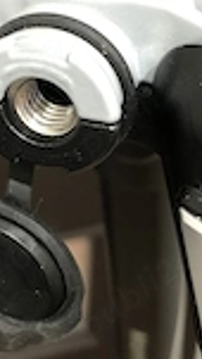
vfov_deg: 26.1
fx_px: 771
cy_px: 133
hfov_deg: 14.9
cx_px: 57
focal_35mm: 81
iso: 100
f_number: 1.8
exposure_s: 1/9
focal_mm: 3.99
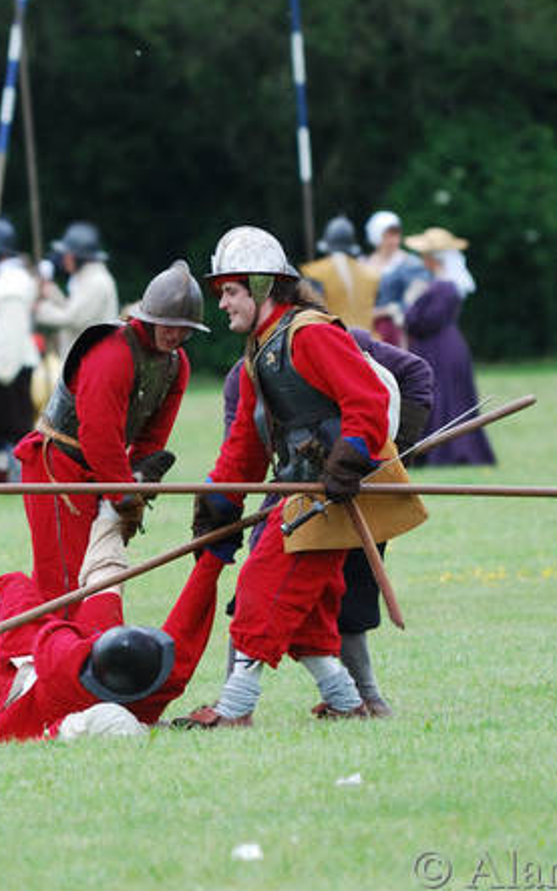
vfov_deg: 2.2
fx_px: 23479
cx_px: 179
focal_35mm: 967
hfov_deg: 1.4
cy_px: 447
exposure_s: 1/500
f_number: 5.6
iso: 450
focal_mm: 400
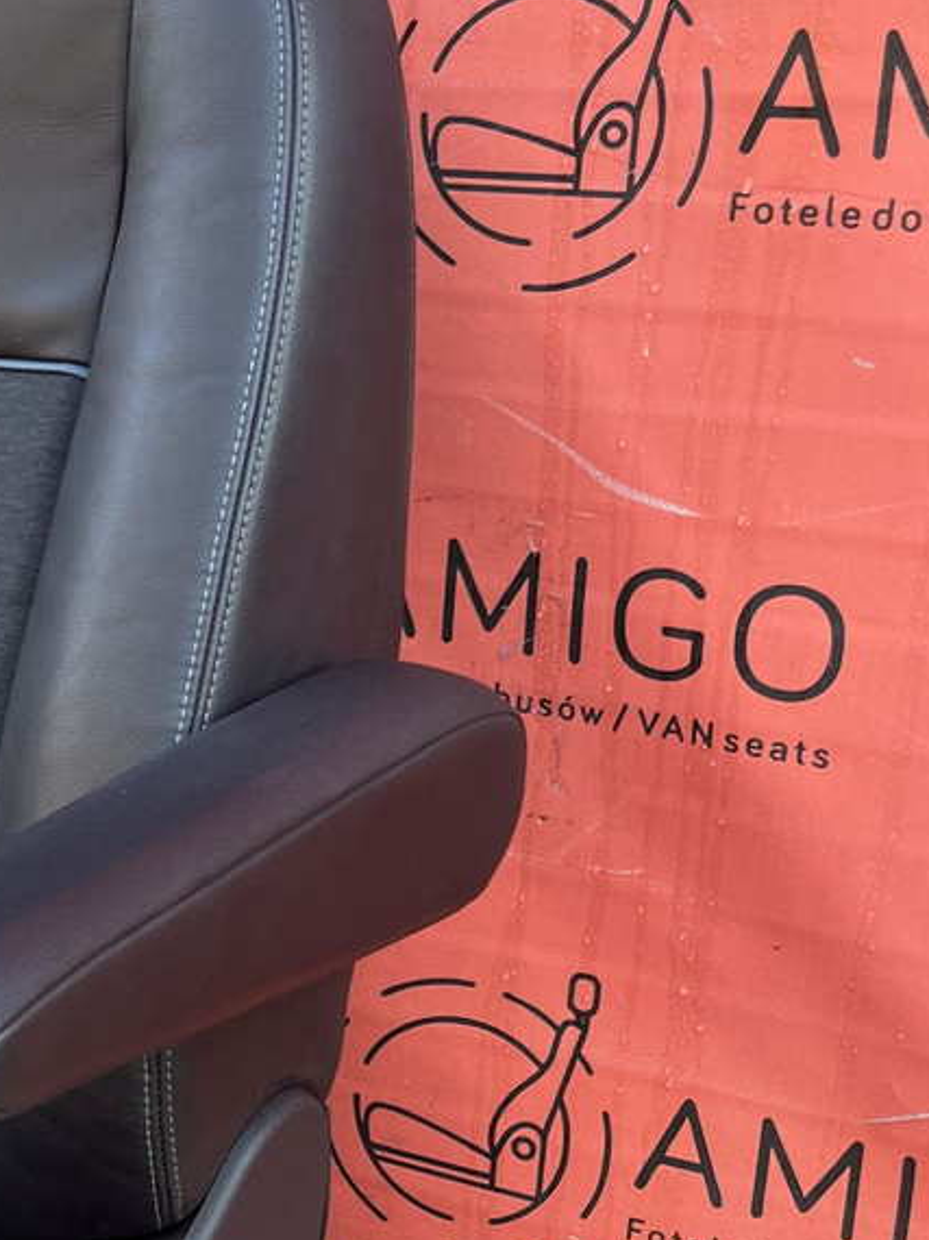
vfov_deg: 26.5
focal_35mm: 73
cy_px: 853
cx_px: -257
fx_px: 2614
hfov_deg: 18.8
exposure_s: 1/129
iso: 32
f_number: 1.6
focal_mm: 5.1
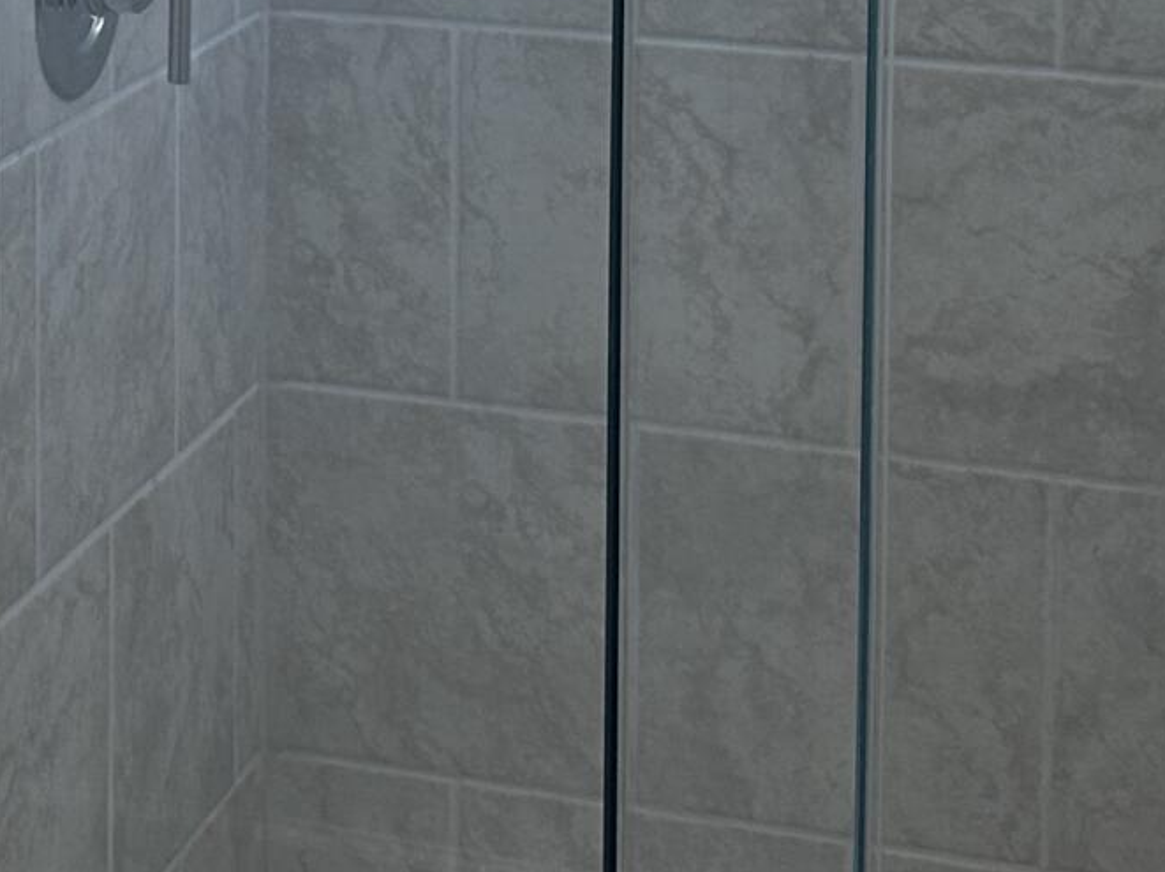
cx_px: -129
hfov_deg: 17.4
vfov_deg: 12.9
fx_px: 3666
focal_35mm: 109
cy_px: -386
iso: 64
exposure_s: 1/214
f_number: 1.78
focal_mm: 6.86
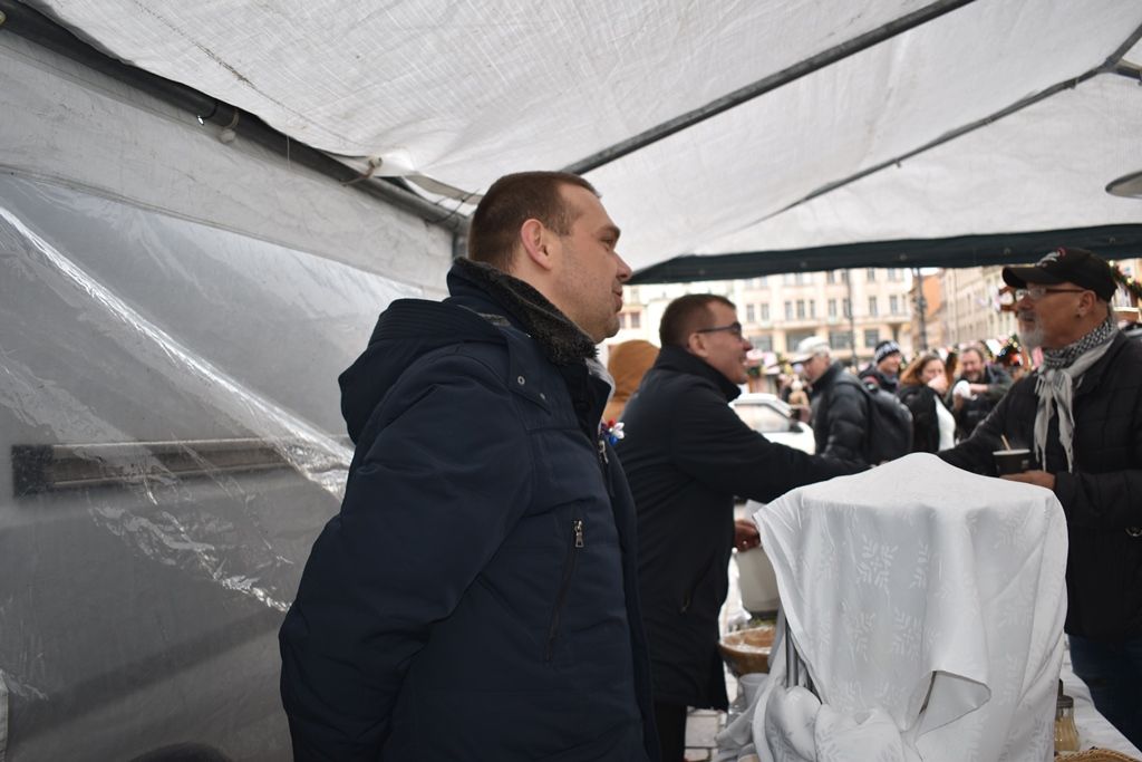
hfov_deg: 61.9
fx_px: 952
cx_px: 571
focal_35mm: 30
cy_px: 381
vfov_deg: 43.6
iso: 100
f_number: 3.8
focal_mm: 20
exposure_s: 1/80
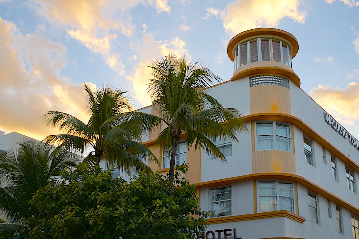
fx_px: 448
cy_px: 118
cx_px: 192
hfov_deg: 43.6
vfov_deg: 29.8
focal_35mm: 45
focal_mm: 28
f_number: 4.5
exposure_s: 1/250
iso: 200
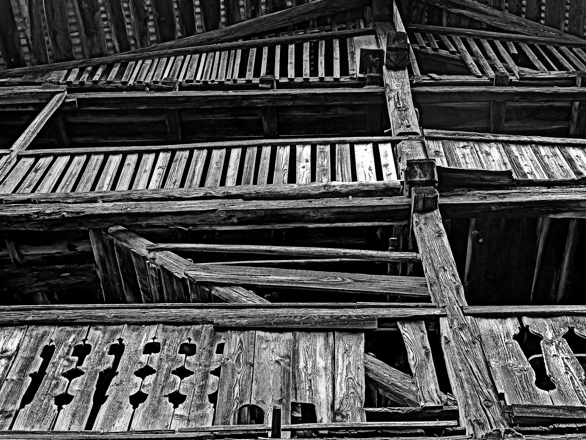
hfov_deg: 40.4
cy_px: 220
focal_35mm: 47
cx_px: 293
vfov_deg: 30.9
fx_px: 796
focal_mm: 8.4
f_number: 4.1
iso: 125
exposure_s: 1/50
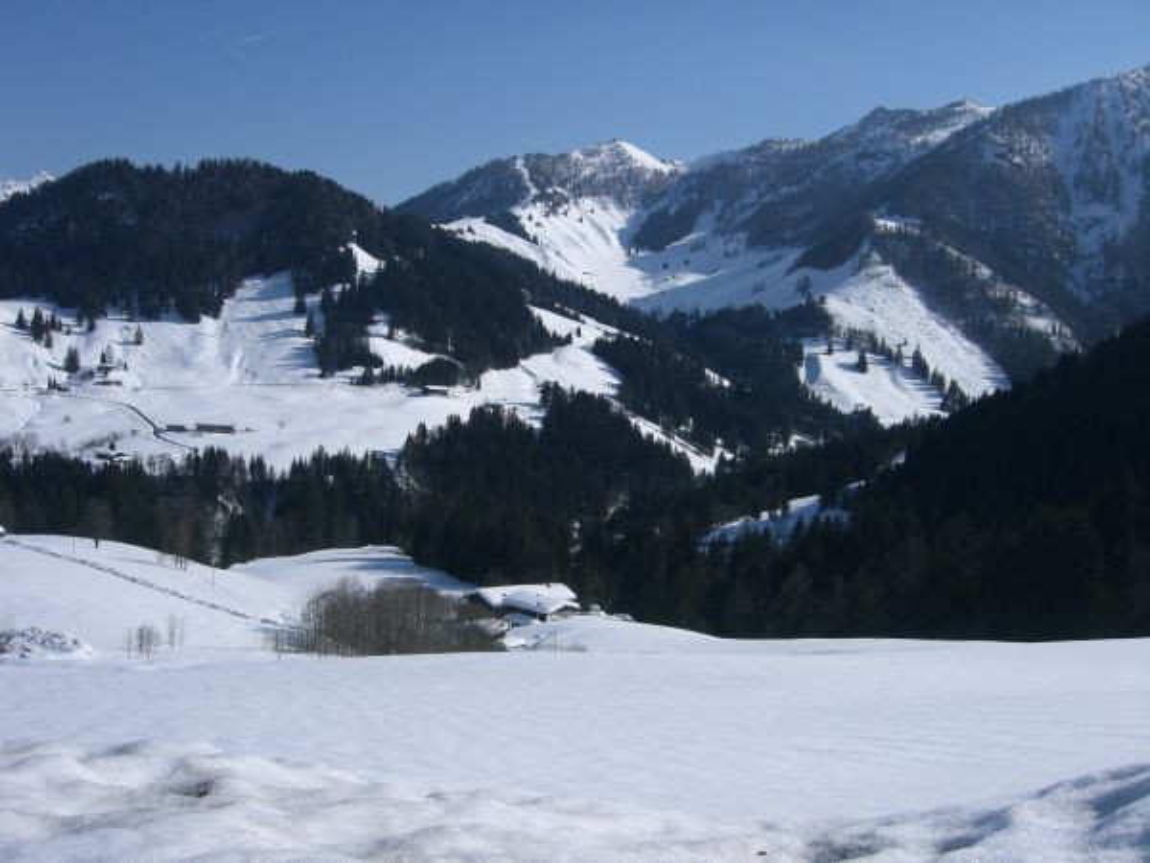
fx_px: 1262
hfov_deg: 49.0
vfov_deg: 37.7
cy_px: 432
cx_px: 575
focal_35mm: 38
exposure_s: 1/500
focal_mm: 7.9
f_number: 8
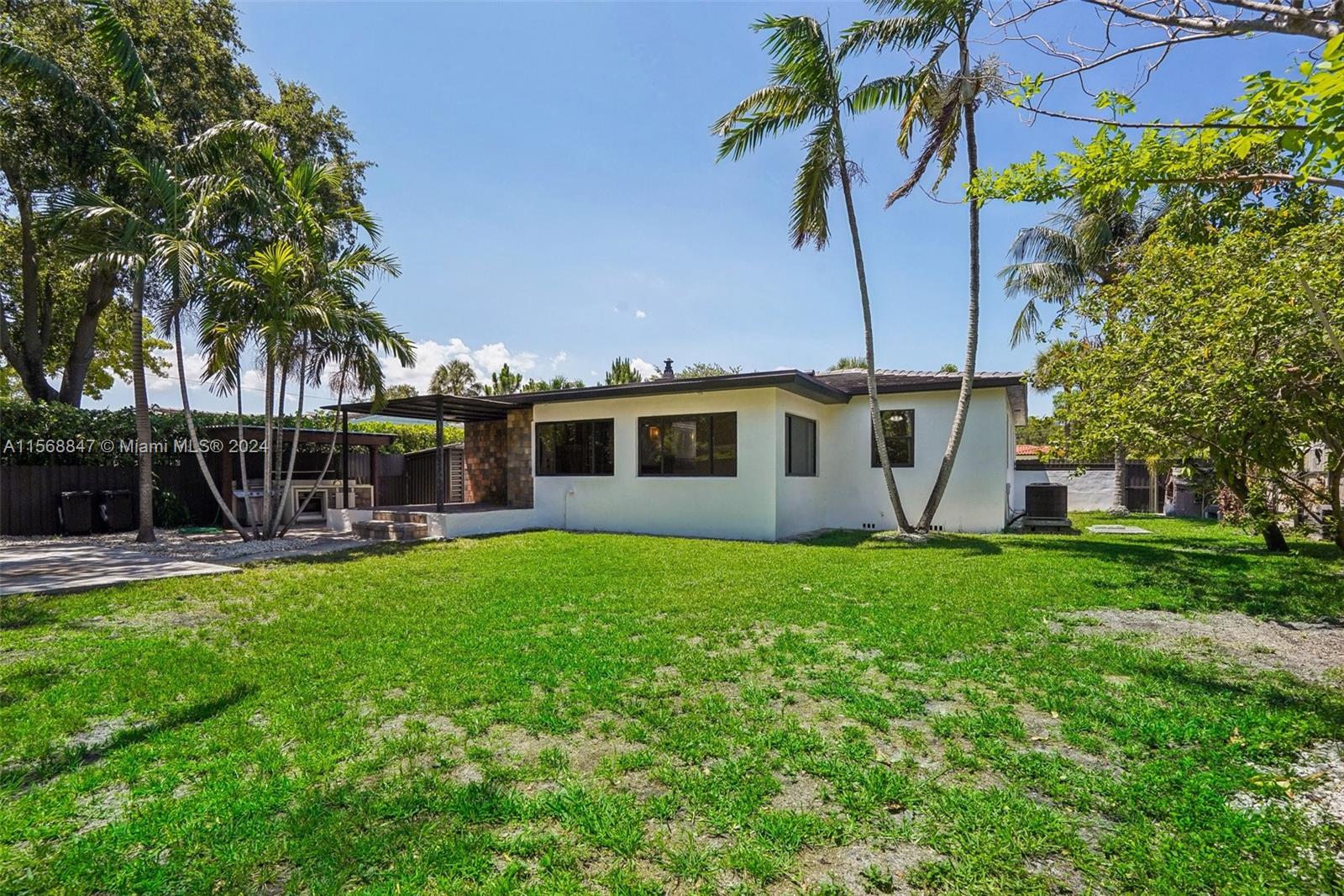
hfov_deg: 96.7
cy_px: 448
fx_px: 597
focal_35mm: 16
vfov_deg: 73.7
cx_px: 672
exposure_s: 1/640
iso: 400
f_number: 10
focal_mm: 16
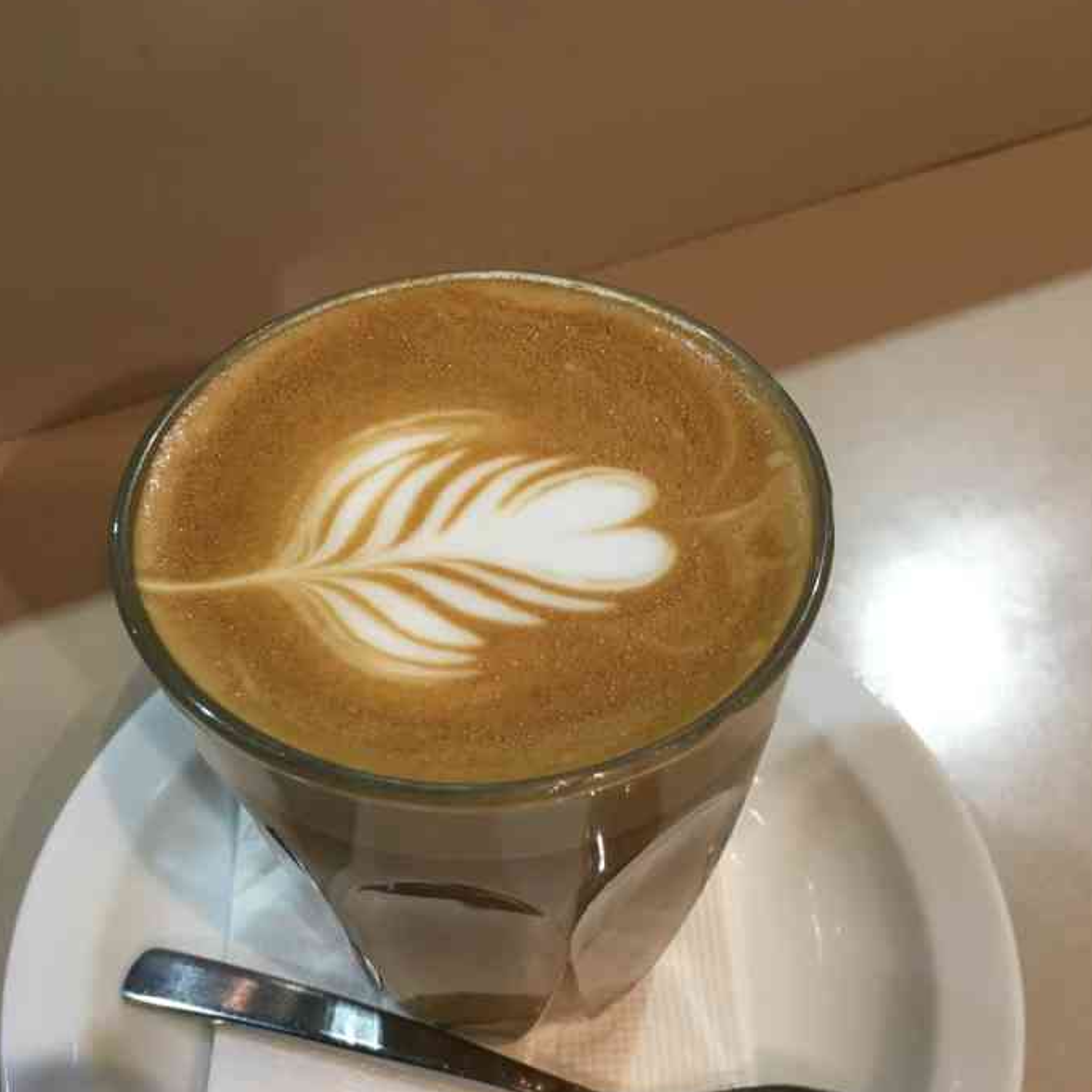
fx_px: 1249
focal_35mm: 35
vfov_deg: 46.7
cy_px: 701
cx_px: 550
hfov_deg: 47.2
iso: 100
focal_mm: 4.15
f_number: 2.2
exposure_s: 1/33
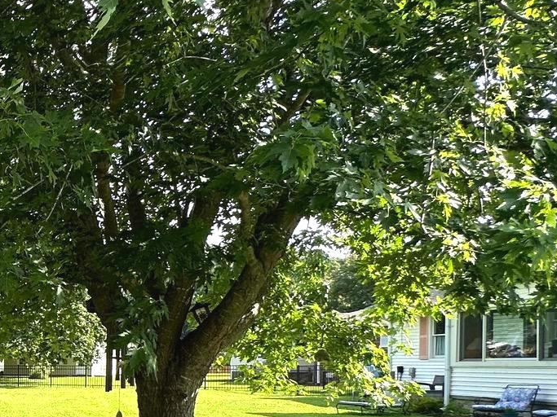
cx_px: -223
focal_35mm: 42
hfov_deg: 30.8
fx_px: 676
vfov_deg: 32.7
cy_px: 371
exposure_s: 1/275
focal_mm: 2.22
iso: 40
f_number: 2.2
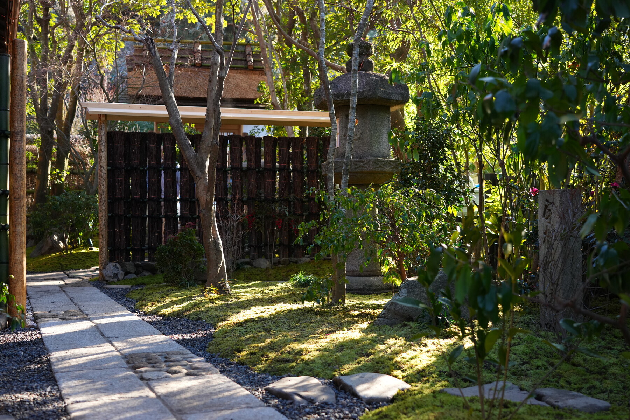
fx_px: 752
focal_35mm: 43
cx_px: 315
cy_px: 210
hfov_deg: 45.4
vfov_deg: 31.2
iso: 640
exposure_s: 1/320
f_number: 4.5
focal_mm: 43
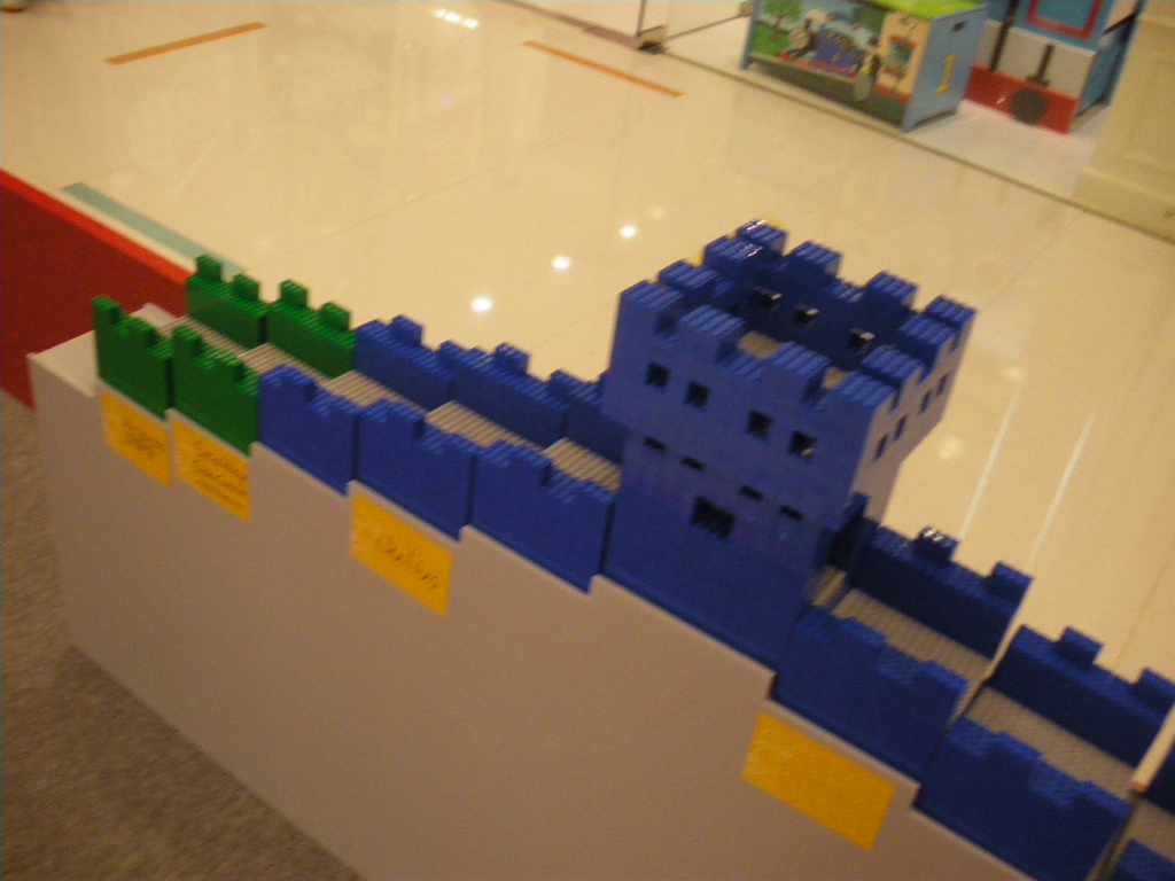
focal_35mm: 36
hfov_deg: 51.4
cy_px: 440
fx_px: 1222
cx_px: 588
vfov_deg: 39.7
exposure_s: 1/60
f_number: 3.5
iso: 400
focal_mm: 6.3
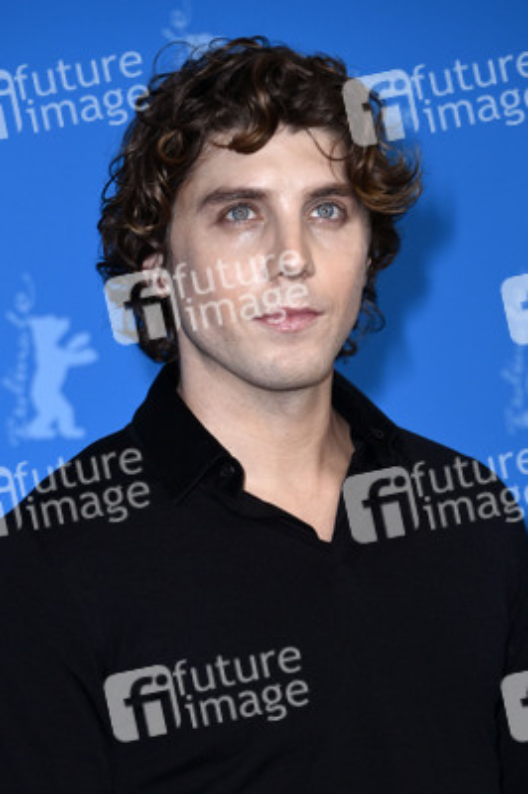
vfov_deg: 13.7
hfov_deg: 9.1
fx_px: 3305
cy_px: 397
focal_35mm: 150
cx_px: 264
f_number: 5.6
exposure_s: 1/250
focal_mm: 150
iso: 800
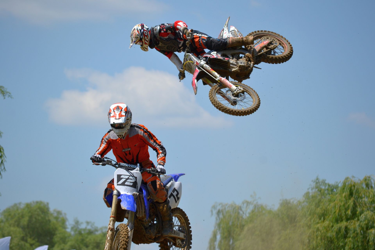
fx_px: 2500
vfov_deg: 5.7
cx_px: 188
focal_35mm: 240
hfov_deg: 8.6
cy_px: 125
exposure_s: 1/2000
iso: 360
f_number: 7.1
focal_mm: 160
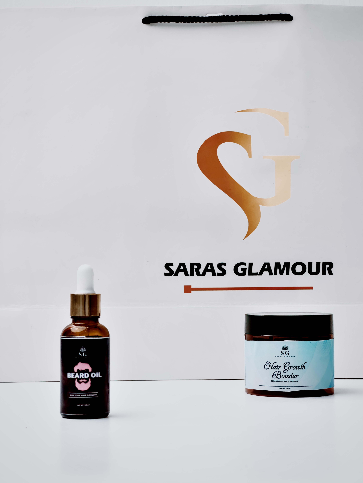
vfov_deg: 25.3
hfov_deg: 19.1
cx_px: 182
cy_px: 242
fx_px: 1077
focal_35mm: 77
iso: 64
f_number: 2.8
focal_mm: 9
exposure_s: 1/100
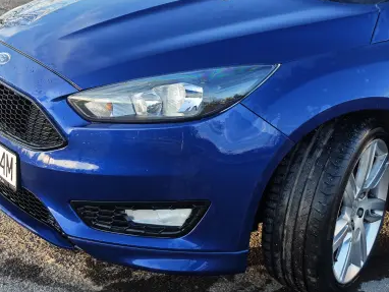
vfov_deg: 19.1
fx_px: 866
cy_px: 96
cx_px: 258
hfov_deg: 25.2
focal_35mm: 77
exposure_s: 1/188
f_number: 2
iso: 50
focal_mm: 8.72
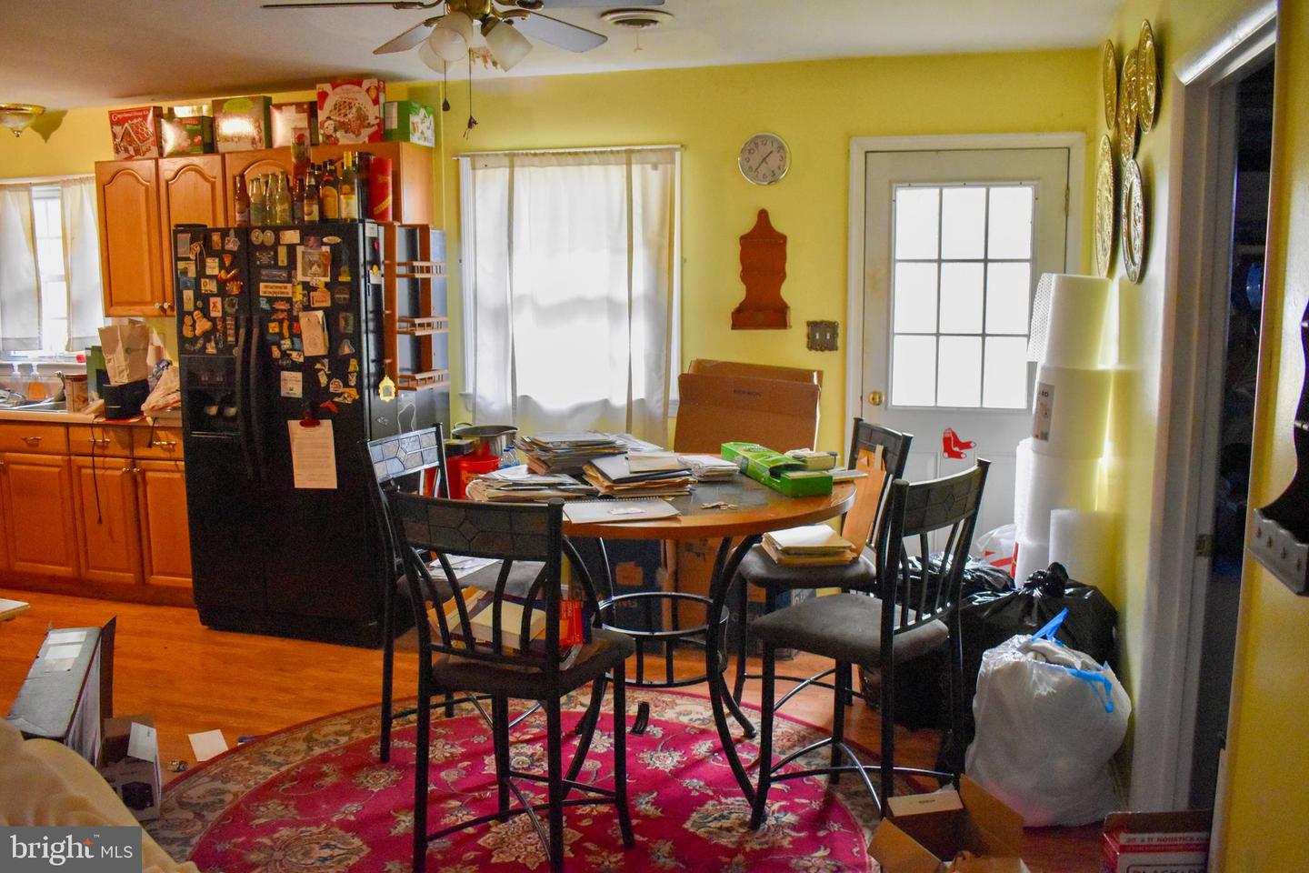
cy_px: 436
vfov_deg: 43.6
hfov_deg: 61.9
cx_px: 654
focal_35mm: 30
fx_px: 1091
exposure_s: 1/50
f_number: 3.5
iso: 3200
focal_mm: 20
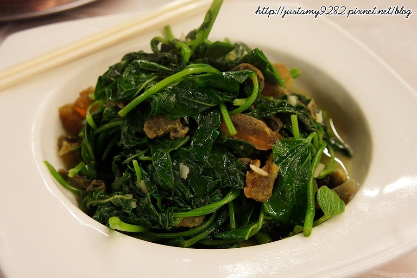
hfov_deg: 43.6
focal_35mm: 45
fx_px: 521
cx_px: 208
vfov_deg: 29.8
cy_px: 139
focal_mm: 30
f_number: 6.3
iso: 1600
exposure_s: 1/20
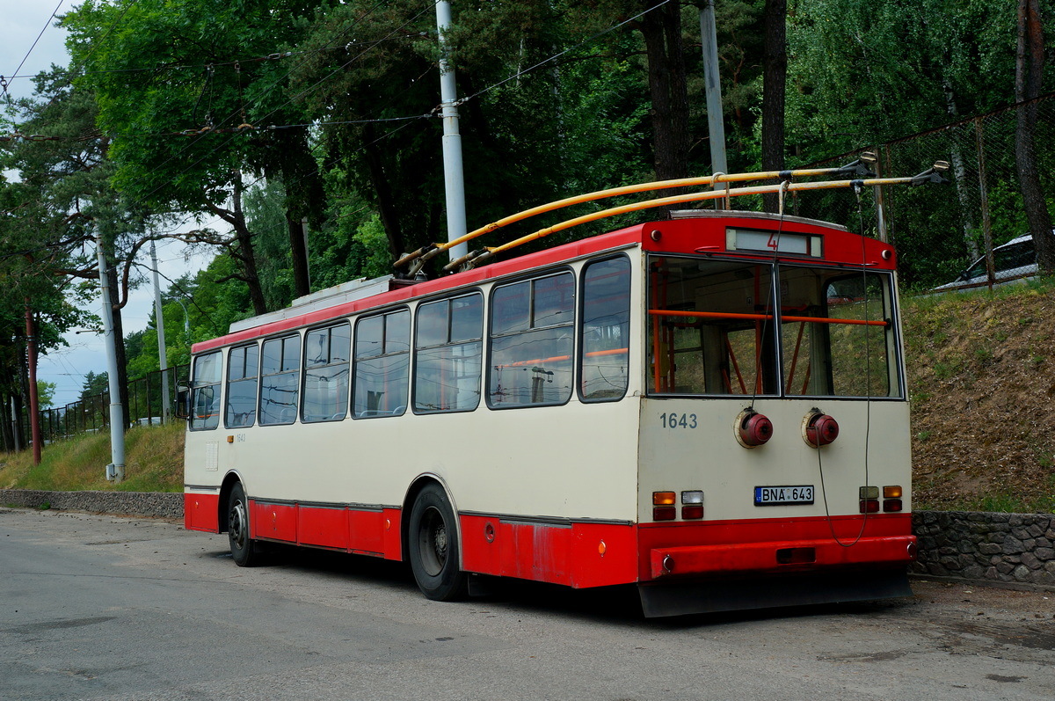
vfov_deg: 31.8
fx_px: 1229
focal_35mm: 42
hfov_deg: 46.4
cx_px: 528
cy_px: 350
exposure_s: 1/400
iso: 100
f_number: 9
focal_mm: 28
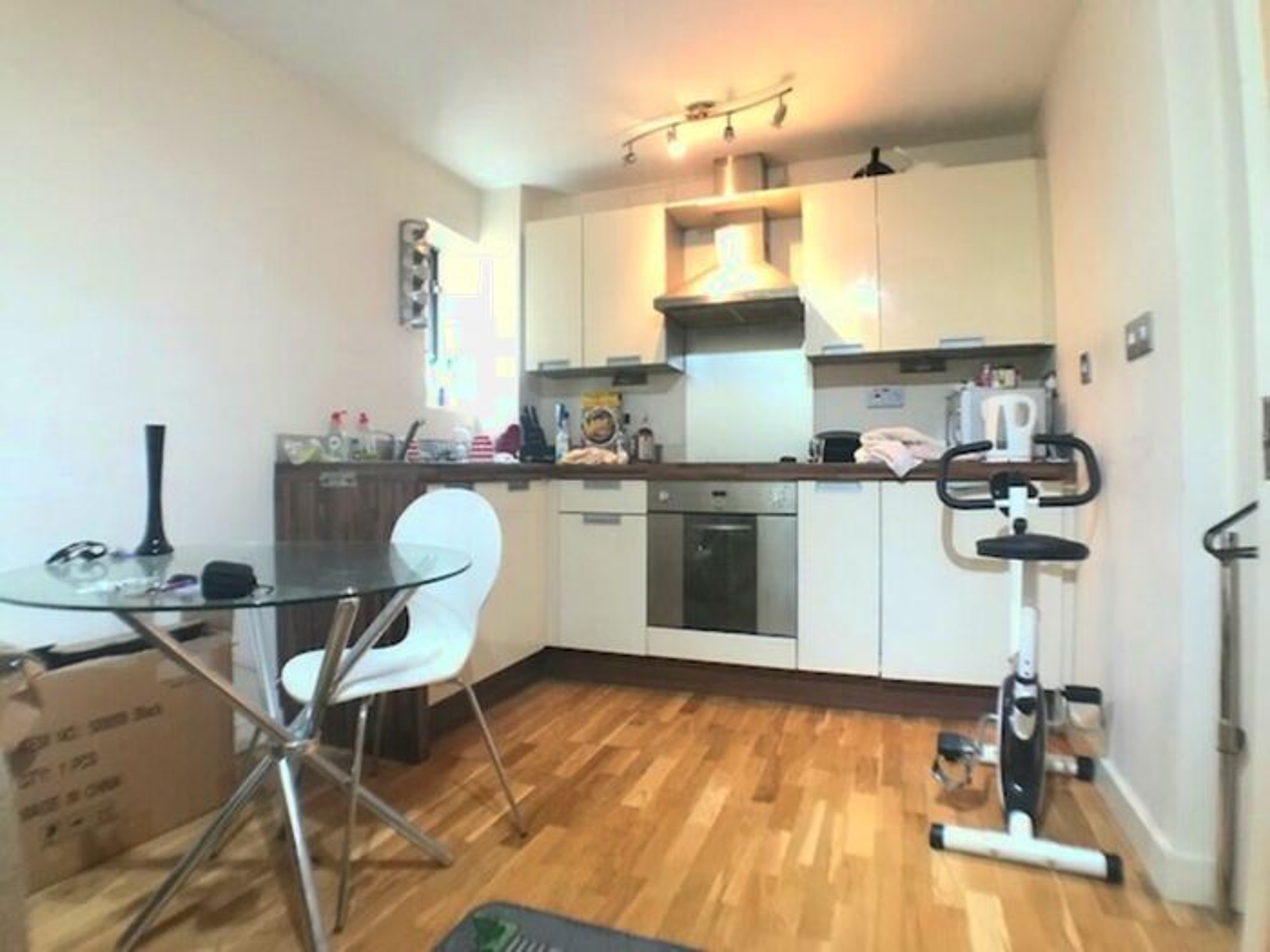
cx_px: 635
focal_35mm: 28
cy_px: 476
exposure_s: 1/5
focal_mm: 3.99
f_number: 1.8
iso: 100
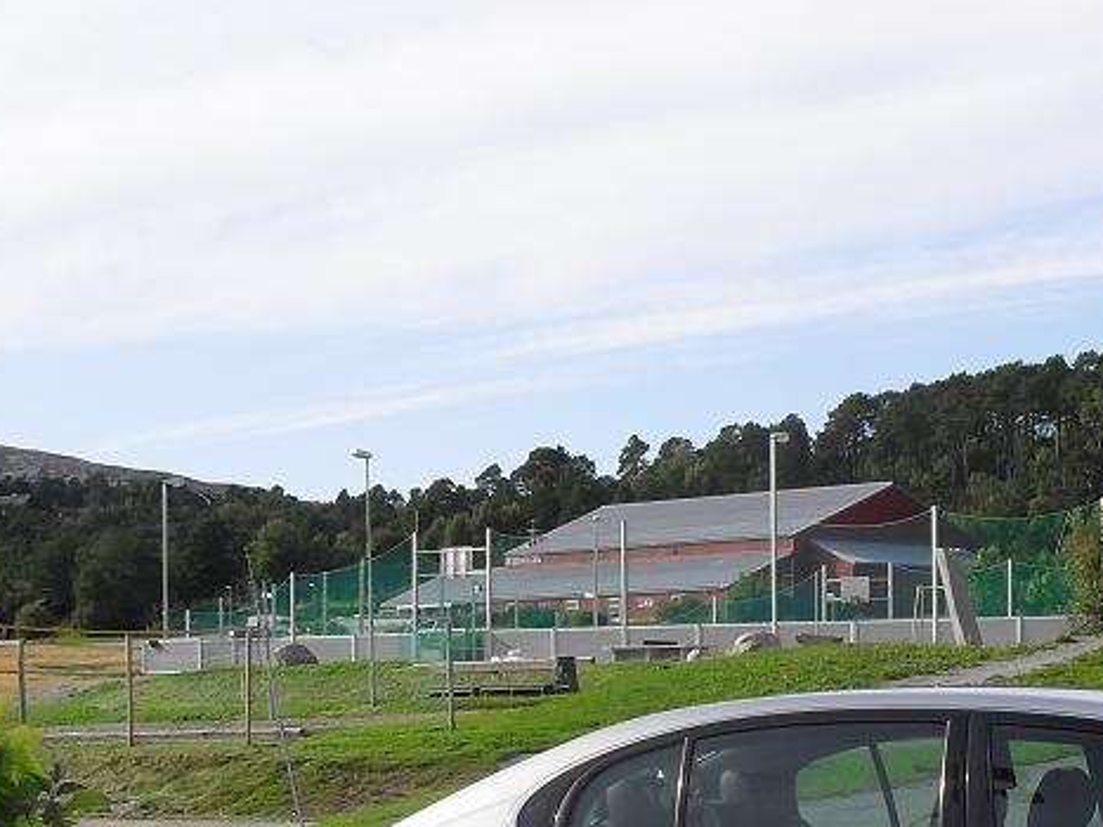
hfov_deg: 23.4
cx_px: 920
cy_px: 927
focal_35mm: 82
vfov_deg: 17.3
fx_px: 2612
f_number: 8.4
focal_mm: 6.3
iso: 100
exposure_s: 1/125
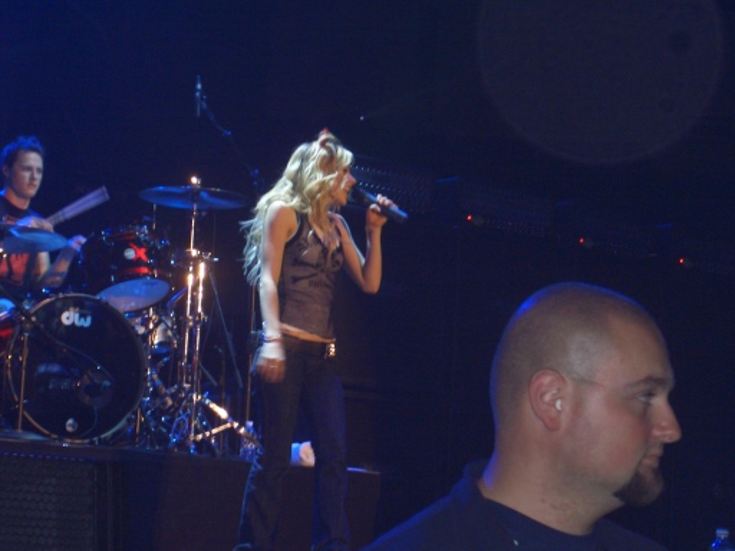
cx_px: 368
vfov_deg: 14.9
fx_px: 2102
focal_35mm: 99
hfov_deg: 19.8
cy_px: 276
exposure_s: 1/60
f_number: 4.5
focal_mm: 20.3
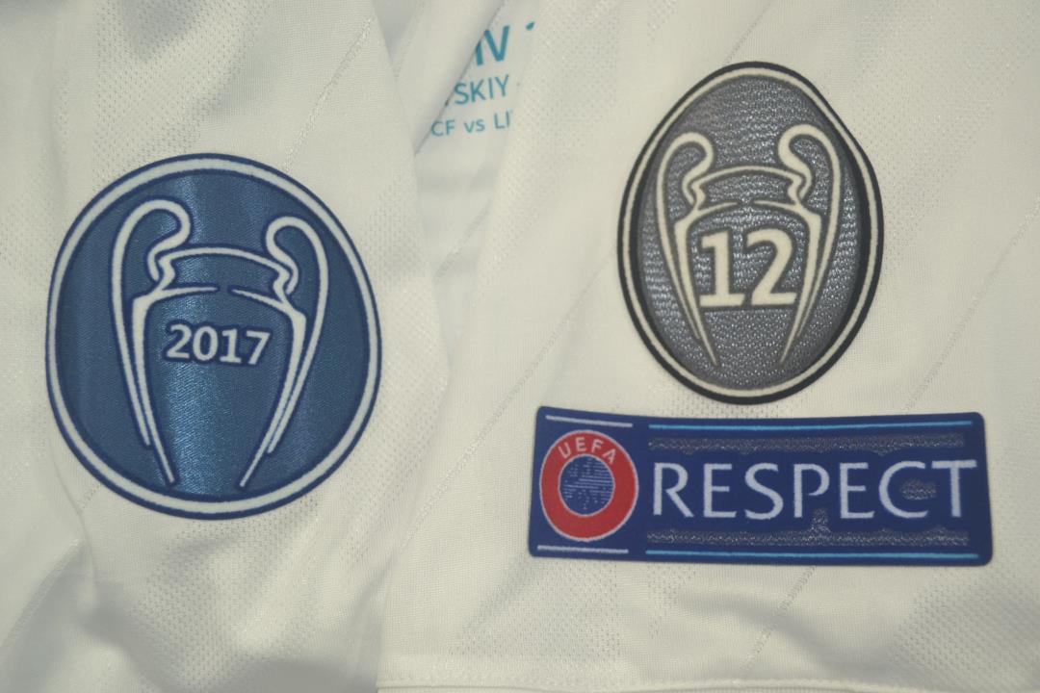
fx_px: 1300
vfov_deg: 29.9
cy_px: 346
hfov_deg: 43.6
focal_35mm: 45
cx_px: 520
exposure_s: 1/125
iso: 200
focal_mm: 30
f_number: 4.5
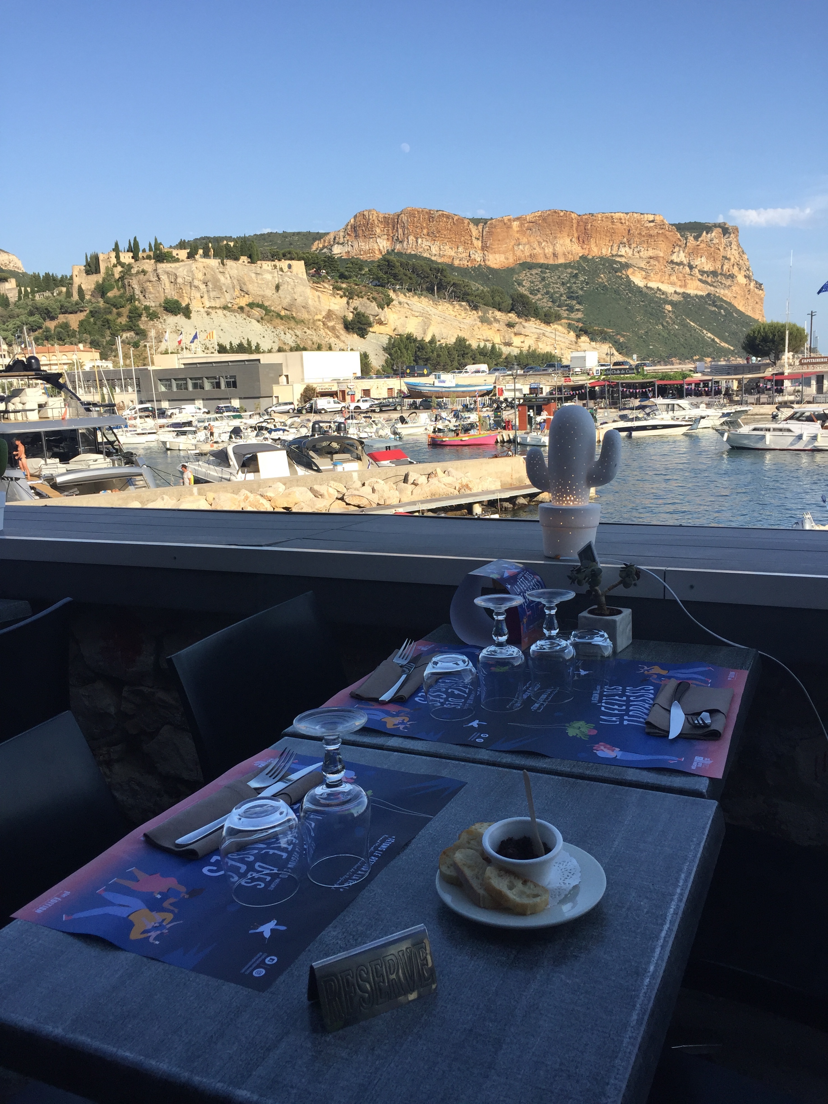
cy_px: 552
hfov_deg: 48.2
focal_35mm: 29
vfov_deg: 61.7
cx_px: 414
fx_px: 925
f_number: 2.2
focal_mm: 4.15
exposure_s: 1/1412
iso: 32
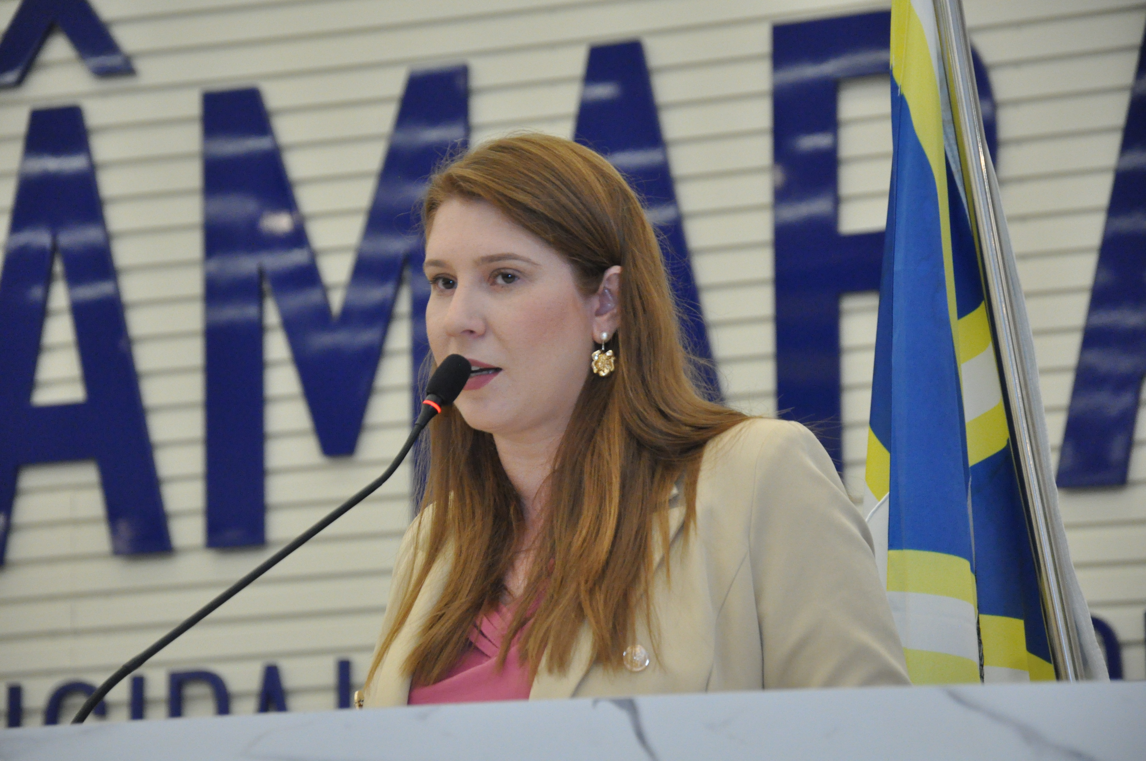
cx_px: 573
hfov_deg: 13.1
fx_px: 5008
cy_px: 380
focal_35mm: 158
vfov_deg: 8.7
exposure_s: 1/60
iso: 2000
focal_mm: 105
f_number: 5.6
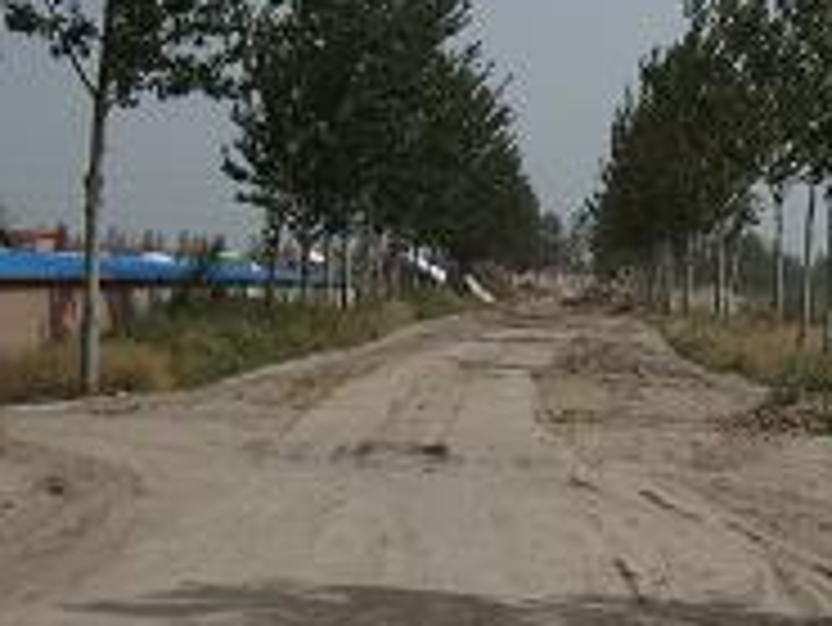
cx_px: 740
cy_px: 504
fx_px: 2092
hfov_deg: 22.0
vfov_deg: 16.9
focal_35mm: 87
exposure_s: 1/738
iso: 50
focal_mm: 5.8
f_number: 7.1
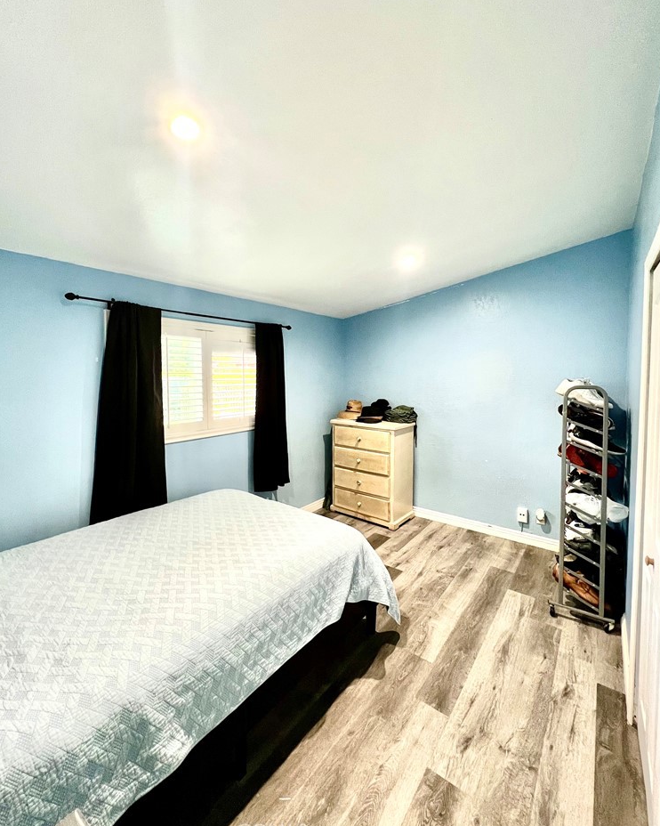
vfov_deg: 100.6
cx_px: 325
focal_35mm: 14
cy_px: 389
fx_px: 342
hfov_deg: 88.0
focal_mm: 1.57
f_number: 1.8
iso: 320
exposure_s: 1/60
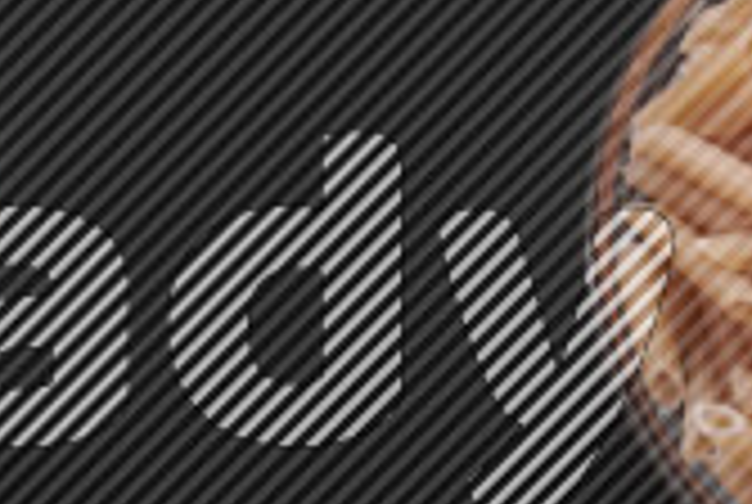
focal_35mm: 239
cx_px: 288
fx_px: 5001
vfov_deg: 5.7
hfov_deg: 8.6
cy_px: 680
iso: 100
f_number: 8
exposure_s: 1/100
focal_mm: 50
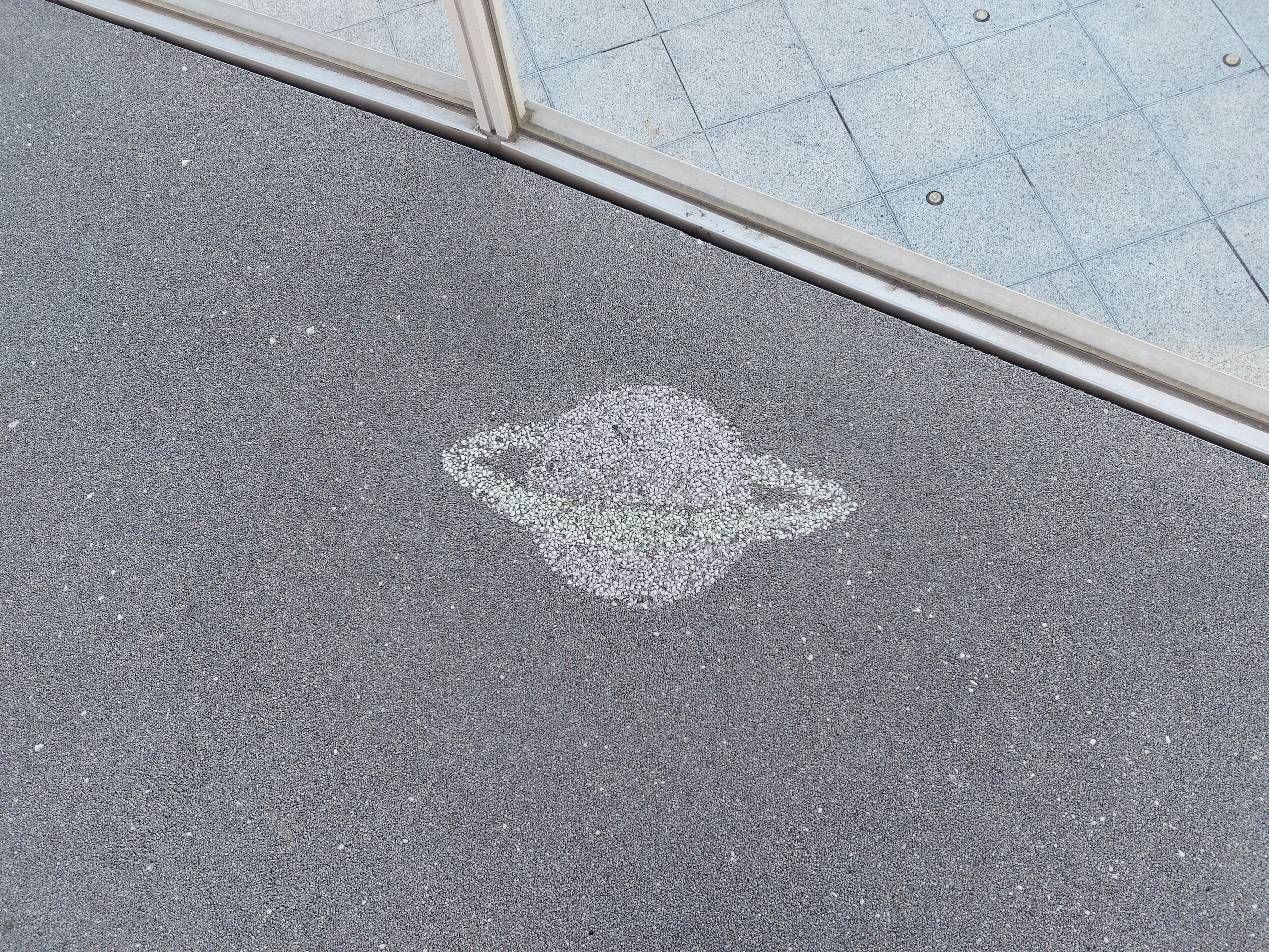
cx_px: 634
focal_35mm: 24
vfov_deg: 56.8
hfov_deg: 71.6
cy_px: 476
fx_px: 880
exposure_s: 1/120
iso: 50
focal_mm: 5.23
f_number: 1.8
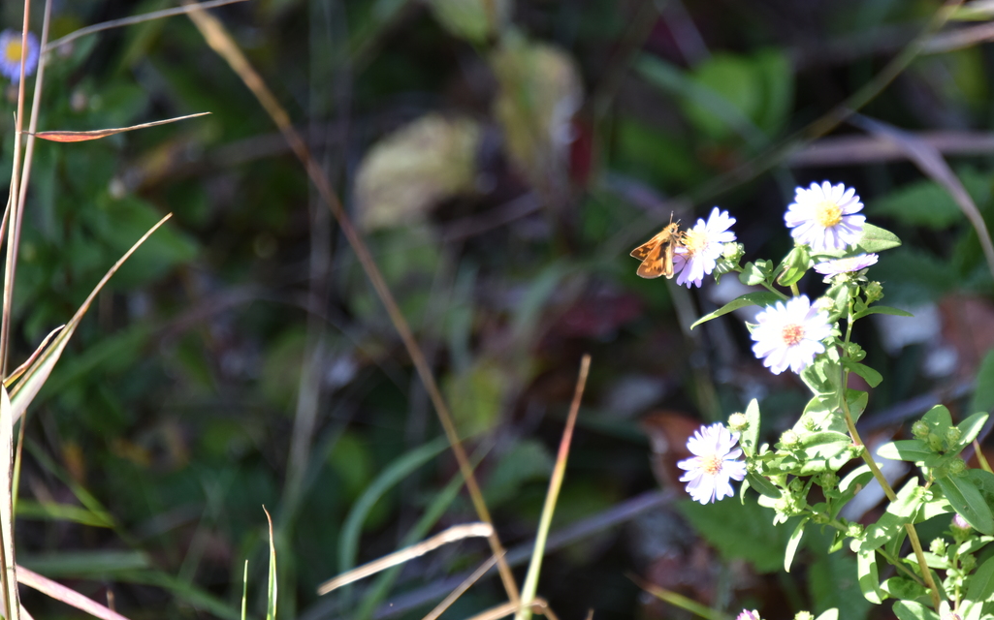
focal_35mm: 382
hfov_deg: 5.5
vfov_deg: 3.4
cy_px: 251
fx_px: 10345
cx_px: 581
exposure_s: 1/640
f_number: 5.6
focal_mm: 300
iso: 900
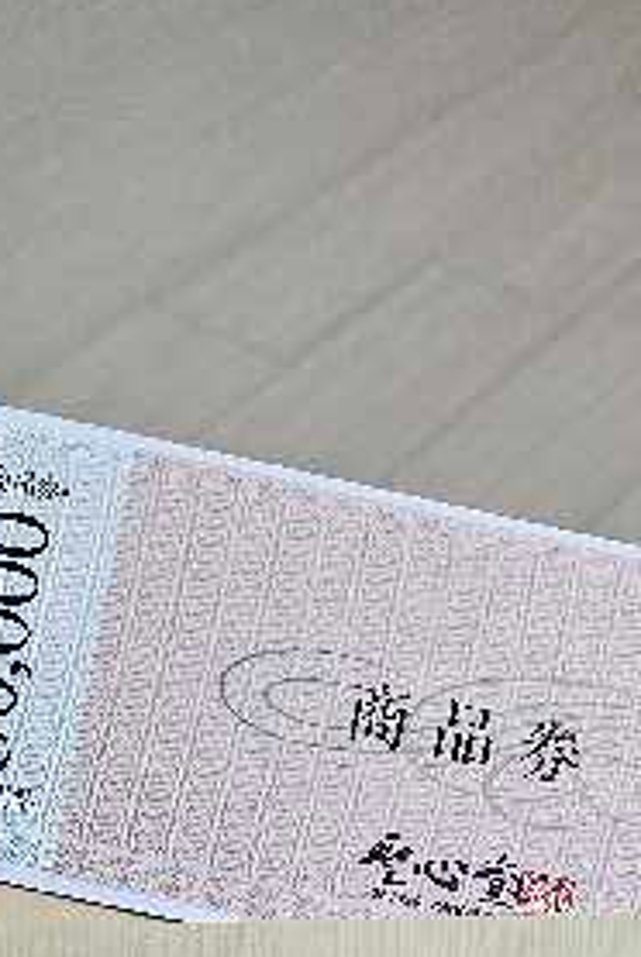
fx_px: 1465
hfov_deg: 24.6
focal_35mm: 55
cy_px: 864
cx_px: 393
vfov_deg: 34.2
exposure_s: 1/120
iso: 320
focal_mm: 6.3
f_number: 1.7
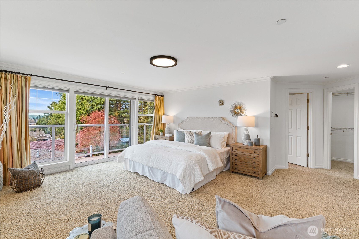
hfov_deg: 96.7
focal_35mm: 16
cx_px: 180
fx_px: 160
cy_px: 120
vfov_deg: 73.7
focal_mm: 16
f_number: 9
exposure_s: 1/6
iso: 160
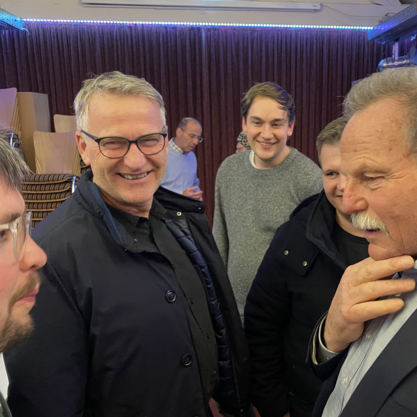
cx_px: 270
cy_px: 208
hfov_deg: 51.8
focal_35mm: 31
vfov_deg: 52.5
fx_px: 422
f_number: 1.8
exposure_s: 1/25
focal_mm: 4.25
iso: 500
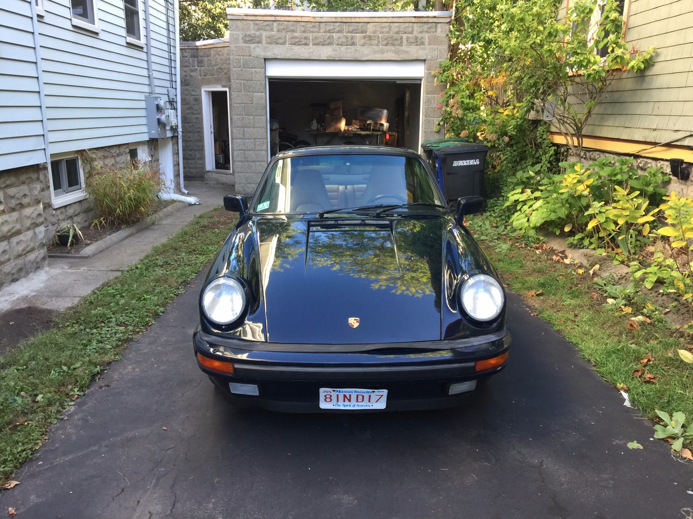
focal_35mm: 29
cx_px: 346
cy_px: 260
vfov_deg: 48.2
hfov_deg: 61.7
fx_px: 581
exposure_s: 1/40
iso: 32
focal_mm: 4.15
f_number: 2.2
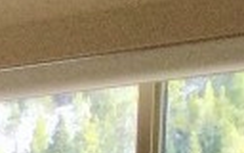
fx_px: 1749
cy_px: 654
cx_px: -652
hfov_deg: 6.7
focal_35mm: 263
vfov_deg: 4.5
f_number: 2.4
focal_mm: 3.3
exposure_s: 1/40
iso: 32
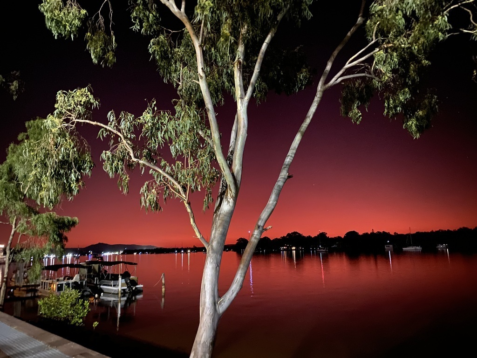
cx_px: 238
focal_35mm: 26
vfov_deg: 53.1
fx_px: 358
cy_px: 179
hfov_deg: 67.3
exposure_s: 1/2
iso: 1000
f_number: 1.8
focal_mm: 4.25
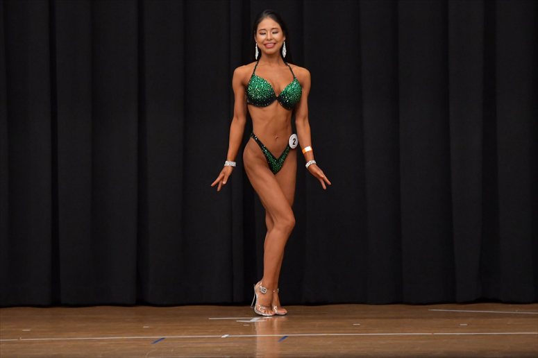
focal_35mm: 285
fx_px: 4257
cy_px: 179
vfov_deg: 4.8
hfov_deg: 7.2
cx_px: 269
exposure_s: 1/400
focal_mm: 190
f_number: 5.6
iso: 6400
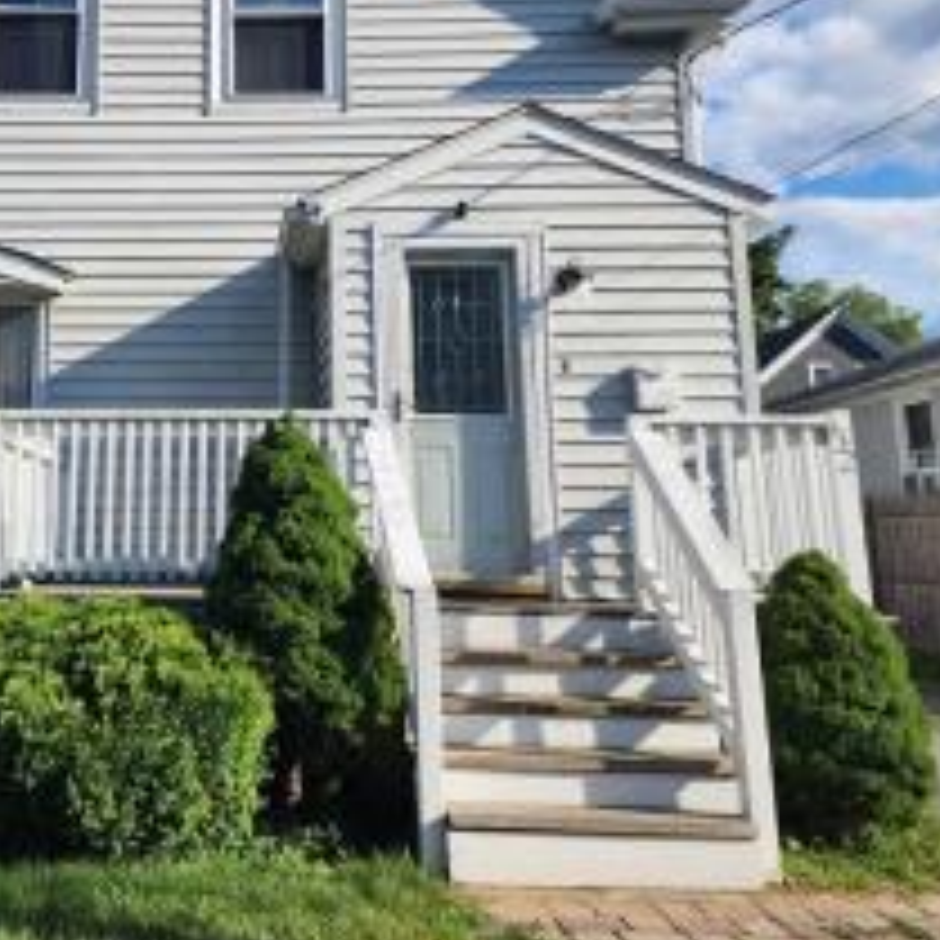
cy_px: 324
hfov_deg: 40.8
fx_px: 1198
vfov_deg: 42.3
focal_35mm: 39
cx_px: 166
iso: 12
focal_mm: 6.4
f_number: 1.8
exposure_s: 1/981
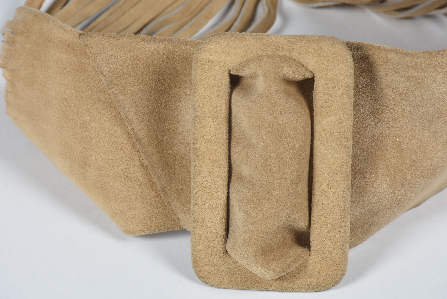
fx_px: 2609
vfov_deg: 6.6
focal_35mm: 210
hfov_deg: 9.8
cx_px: 224
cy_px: 150
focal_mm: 140
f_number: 13
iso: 200
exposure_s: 1/125
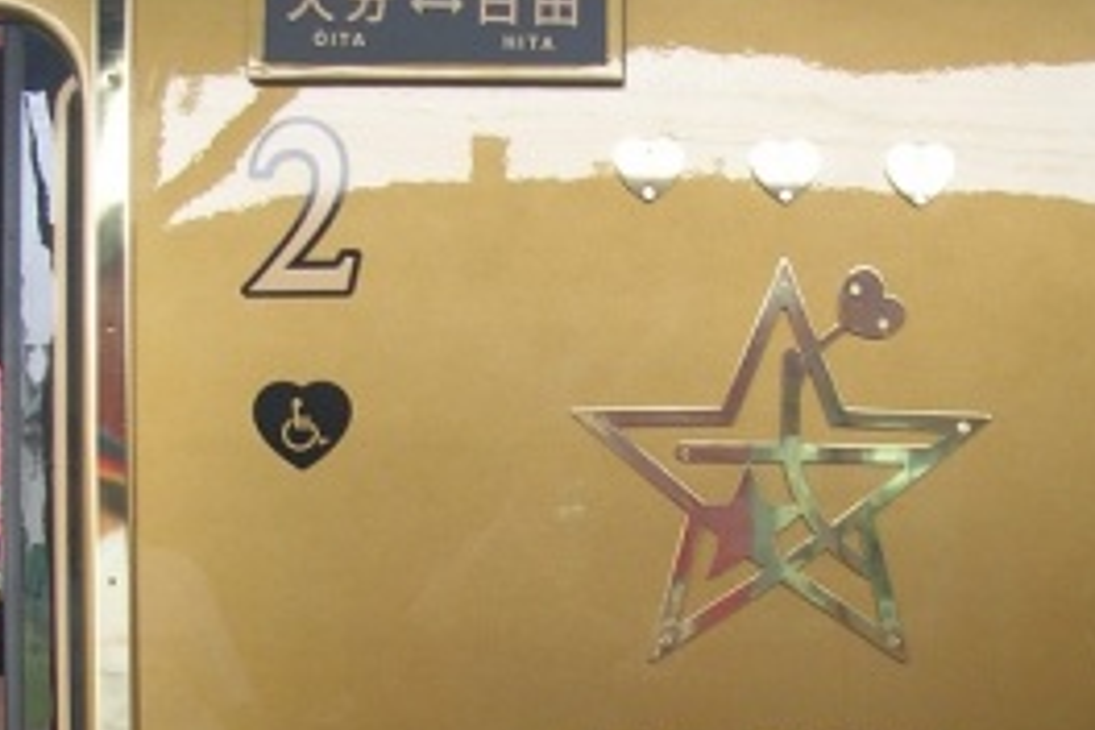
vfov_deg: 19.2
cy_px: 726
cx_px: 720
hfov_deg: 29.1
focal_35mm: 69
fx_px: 2099
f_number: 2.8
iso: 50
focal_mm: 5.8
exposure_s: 1/30.6
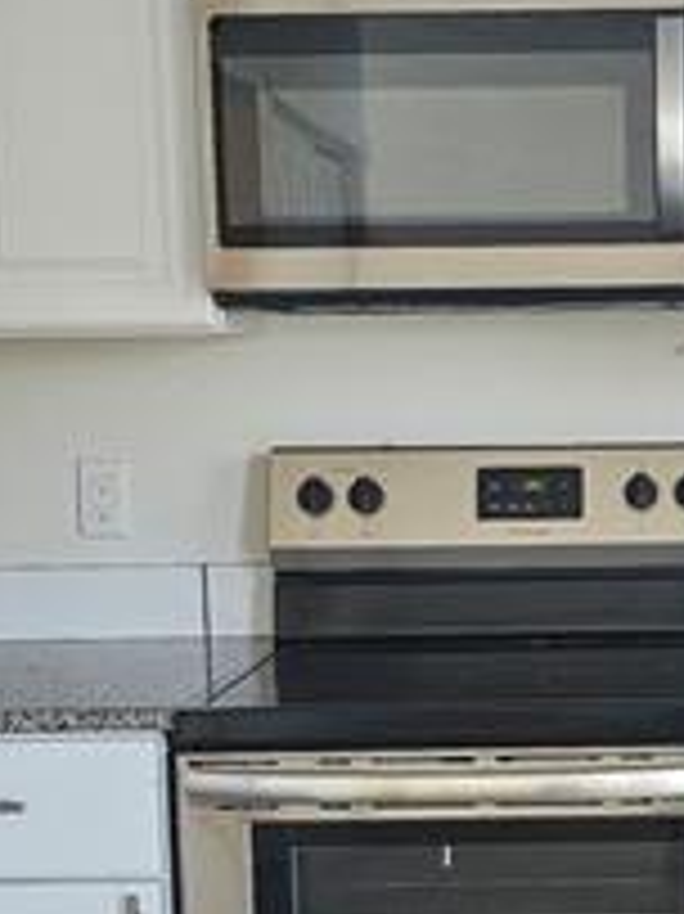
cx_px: 673
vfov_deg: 22.5
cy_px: 540
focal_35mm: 87
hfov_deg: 16.6
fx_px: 2295
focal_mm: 6.3
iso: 250
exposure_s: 1/120
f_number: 1.7
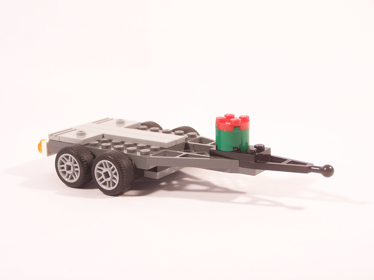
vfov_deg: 21.9
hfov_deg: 29.0
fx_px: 724
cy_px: 140
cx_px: 187
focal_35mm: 67
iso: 100
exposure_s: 1/15
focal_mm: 11.1
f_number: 3.2
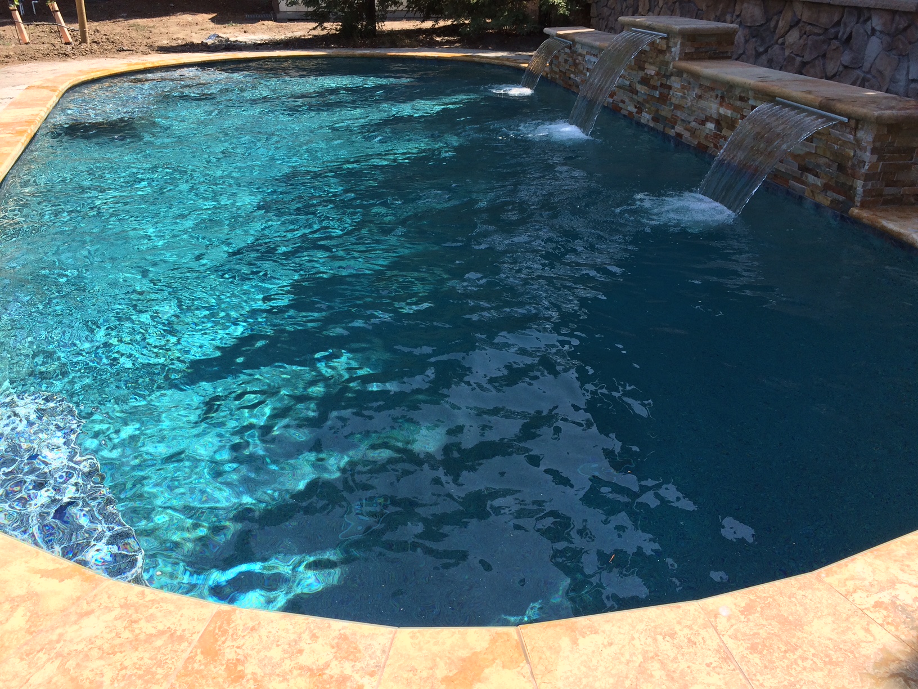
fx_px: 769
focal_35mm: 29
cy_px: 344
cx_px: 459
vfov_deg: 48.2
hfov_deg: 61.7
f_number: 2.2
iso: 32
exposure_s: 1/954
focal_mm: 4.15
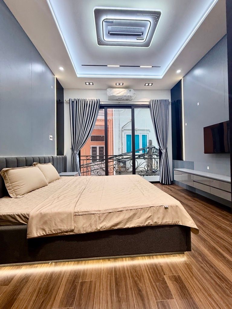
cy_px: 154
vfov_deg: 102.1
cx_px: 116
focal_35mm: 14
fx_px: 125
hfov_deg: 85.7
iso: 100
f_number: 2.2
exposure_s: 1/100
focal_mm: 2.22
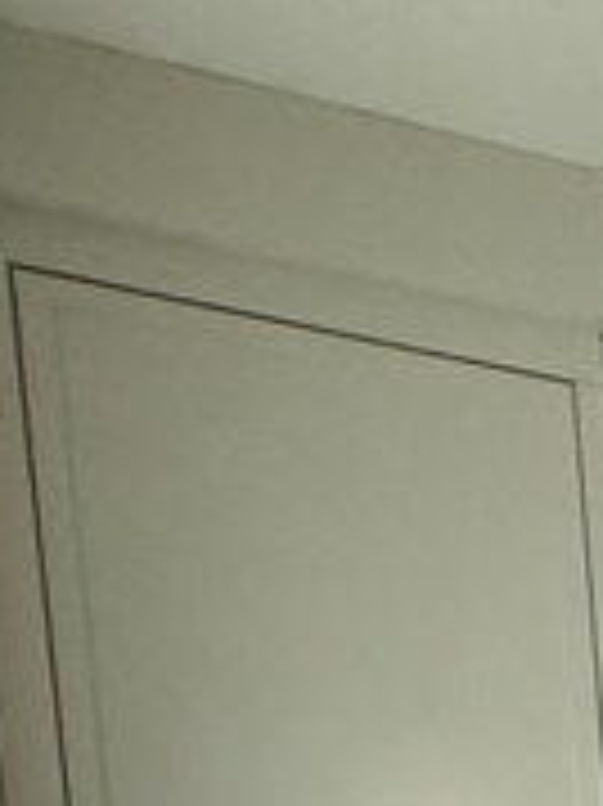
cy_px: 1716
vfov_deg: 16.6
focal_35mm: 80
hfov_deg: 9.6
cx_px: 2110
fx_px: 1860
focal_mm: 2.22
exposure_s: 1/99
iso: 50
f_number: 2.2
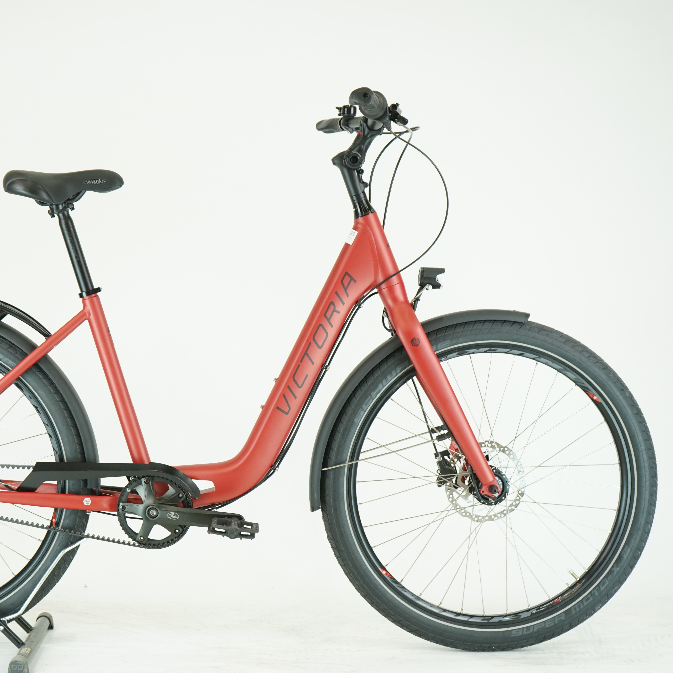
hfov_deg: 25.5
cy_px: 335
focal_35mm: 67
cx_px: 205
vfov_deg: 25.7
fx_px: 1474
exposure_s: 1/200
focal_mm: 52
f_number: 5.6
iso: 1600
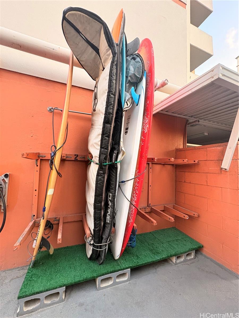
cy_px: 159
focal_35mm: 14
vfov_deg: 102.1
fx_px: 129
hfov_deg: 85.7
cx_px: 120
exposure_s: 1/99
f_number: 2.2
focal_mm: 2.22
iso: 160
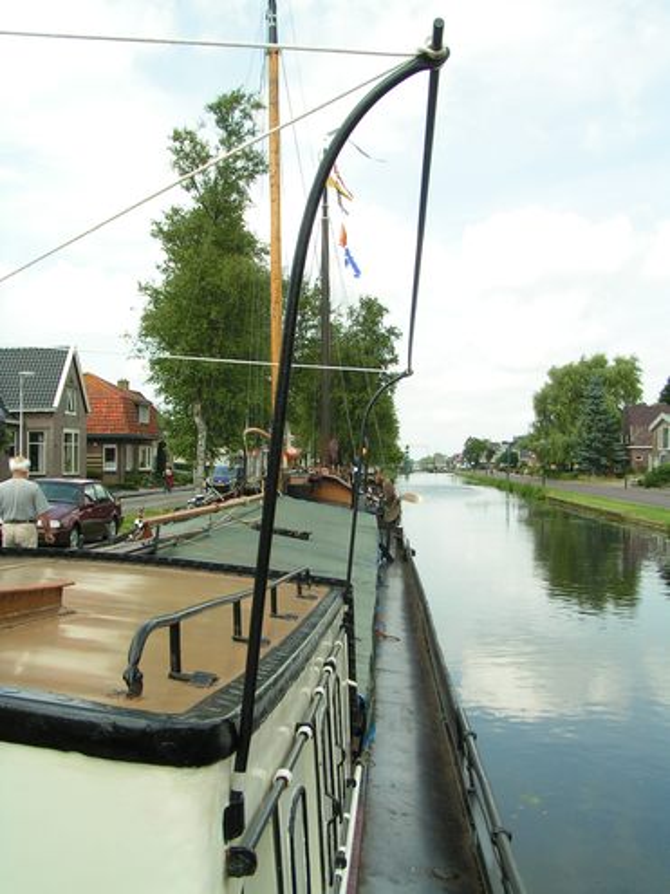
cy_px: 447
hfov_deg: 37.7
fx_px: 981
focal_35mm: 38
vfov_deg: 49.0
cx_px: 335
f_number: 5.6
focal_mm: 5.8
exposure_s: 1/200
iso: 50
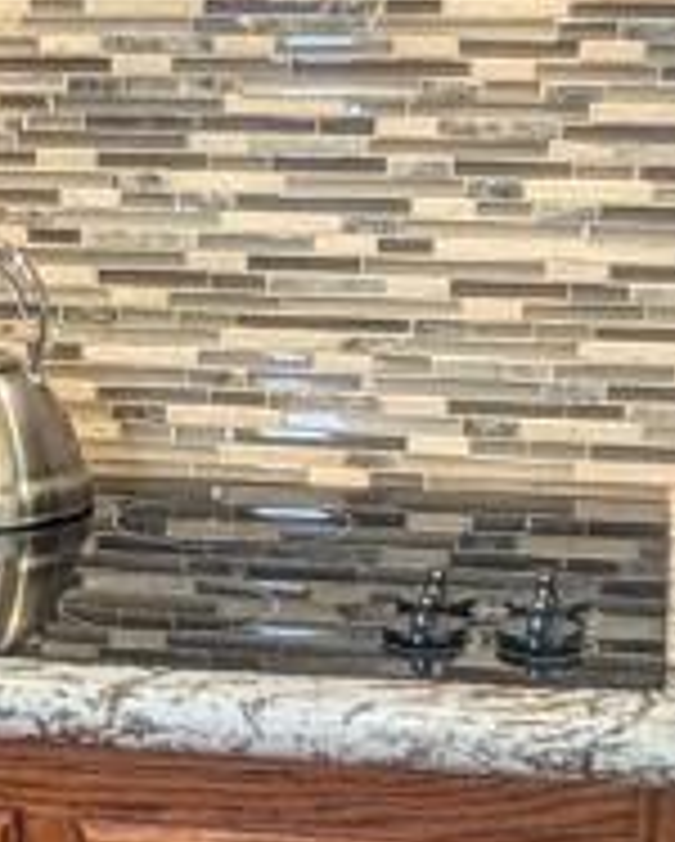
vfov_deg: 20.3
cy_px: 340
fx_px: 2344
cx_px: 90
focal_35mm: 94
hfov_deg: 16.2
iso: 254
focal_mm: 2.02
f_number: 1.7
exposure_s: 1/120
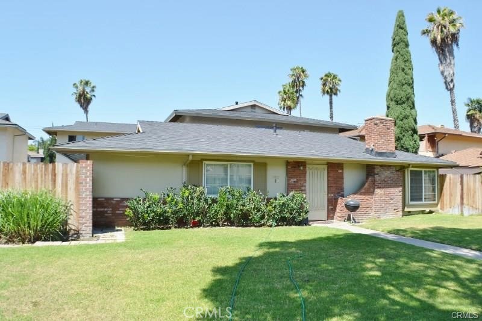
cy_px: 160
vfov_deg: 40.0
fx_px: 442
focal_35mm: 33
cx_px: 241
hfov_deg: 57.2
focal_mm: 22
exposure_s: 1/200
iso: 100
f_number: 7.1
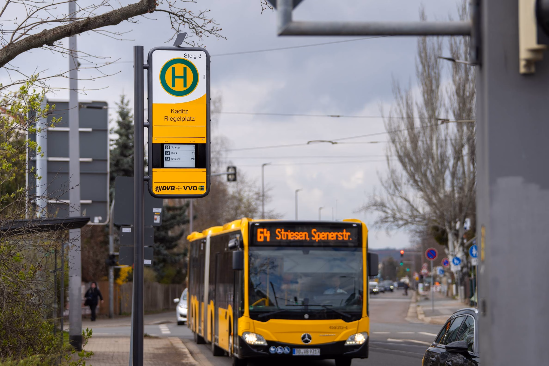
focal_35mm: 135
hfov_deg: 15.2
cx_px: 274
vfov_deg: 10.2
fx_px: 2059
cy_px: 183
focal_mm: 135
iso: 100
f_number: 5
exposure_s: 1/320
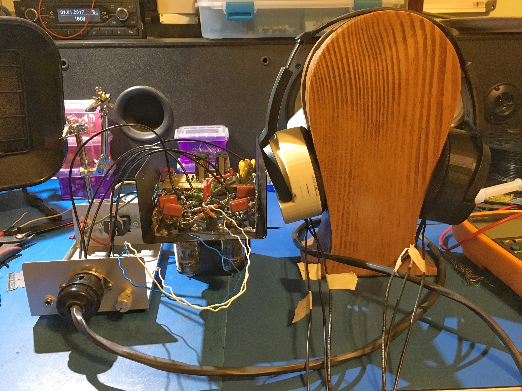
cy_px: 196
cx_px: 261
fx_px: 437
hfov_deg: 61.7
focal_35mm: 29
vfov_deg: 48.2
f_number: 2.2
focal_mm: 4.15
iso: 160
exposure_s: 1/30
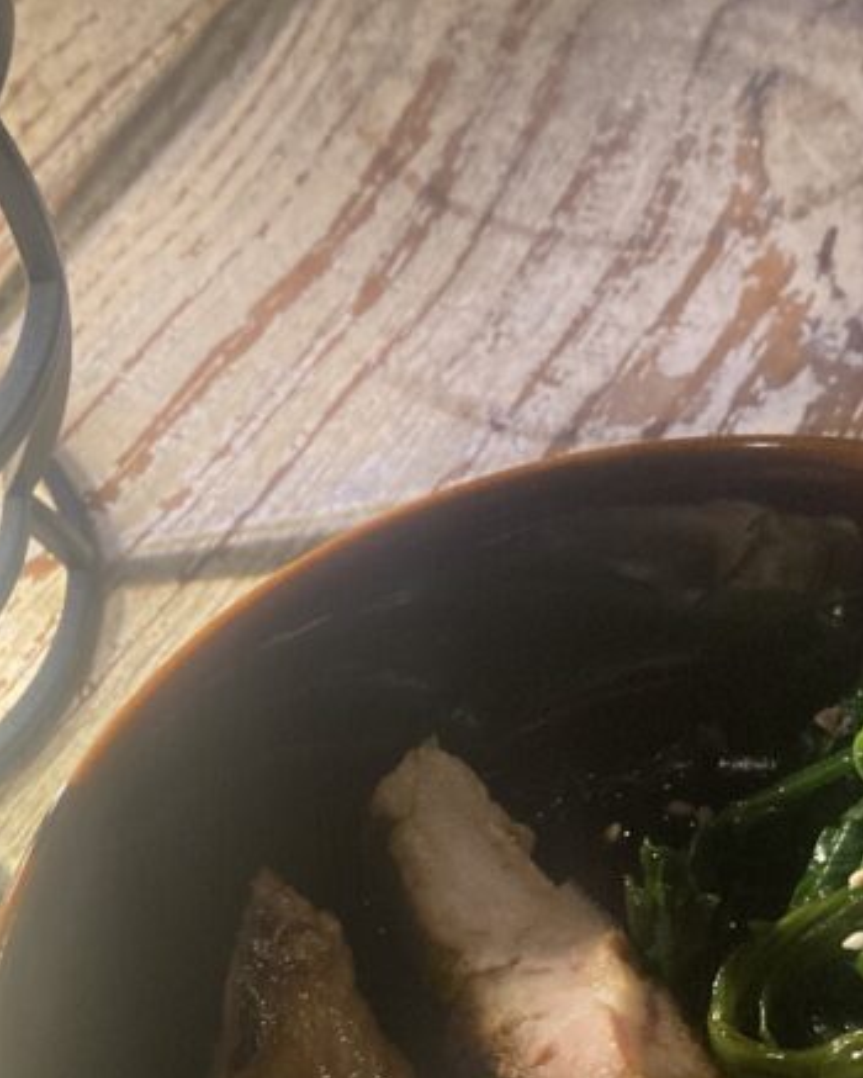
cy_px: 945
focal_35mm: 64
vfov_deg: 28.6
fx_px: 2042
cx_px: 392
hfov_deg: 23.9
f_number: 1.8
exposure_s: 1/50
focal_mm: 3.99
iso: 320
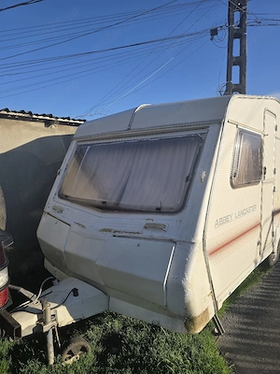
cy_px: 187
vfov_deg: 73.9
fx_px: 248
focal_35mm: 23
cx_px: 140
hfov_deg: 58.9
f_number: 1.7
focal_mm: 6.3
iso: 12
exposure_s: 1/769
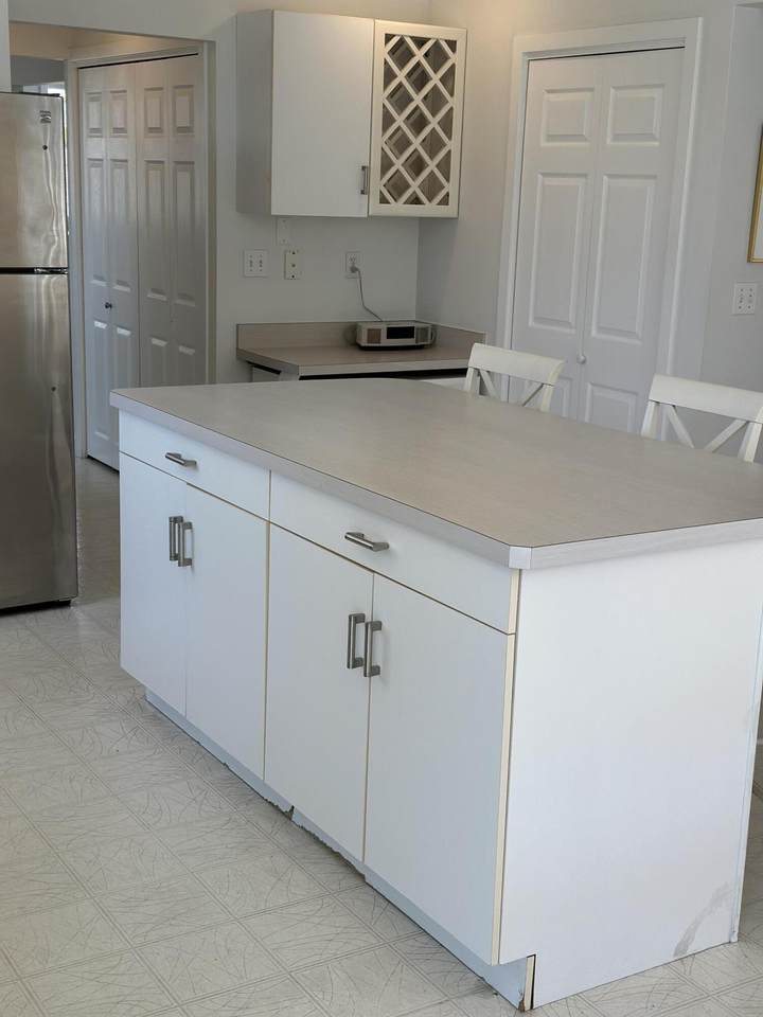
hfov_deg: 30.3
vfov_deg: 39.7
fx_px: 1411
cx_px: 382
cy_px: 508
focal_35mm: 48
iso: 80
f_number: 1.78
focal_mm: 6.86
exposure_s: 1/412
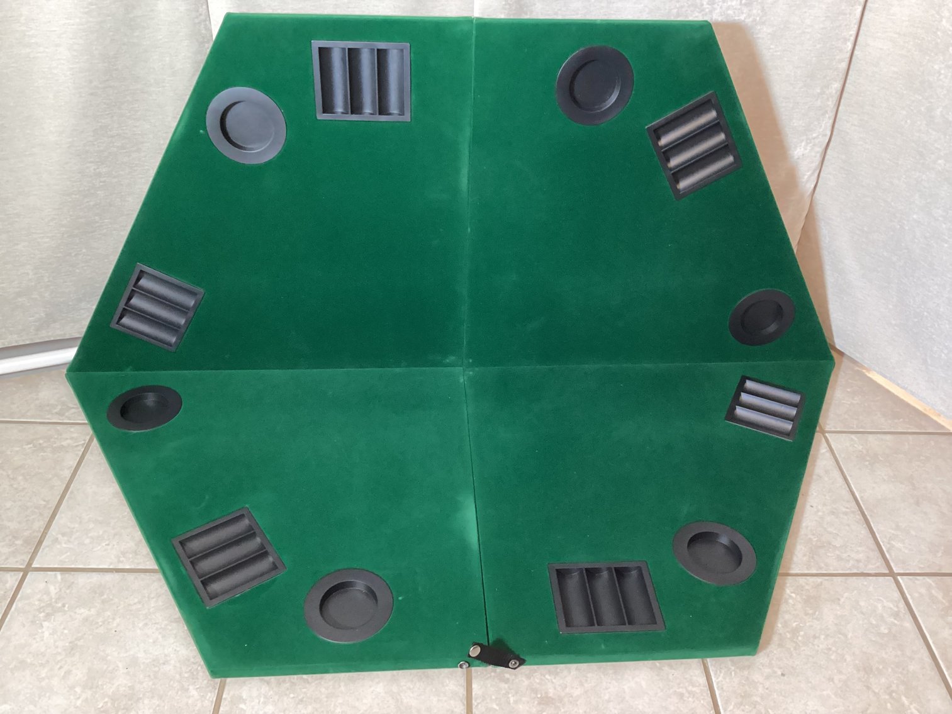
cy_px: 357
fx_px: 853
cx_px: 476
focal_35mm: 31
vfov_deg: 45.4
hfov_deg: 58.3
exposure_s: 1/30
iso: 500
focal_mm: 3.3
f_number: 2.4
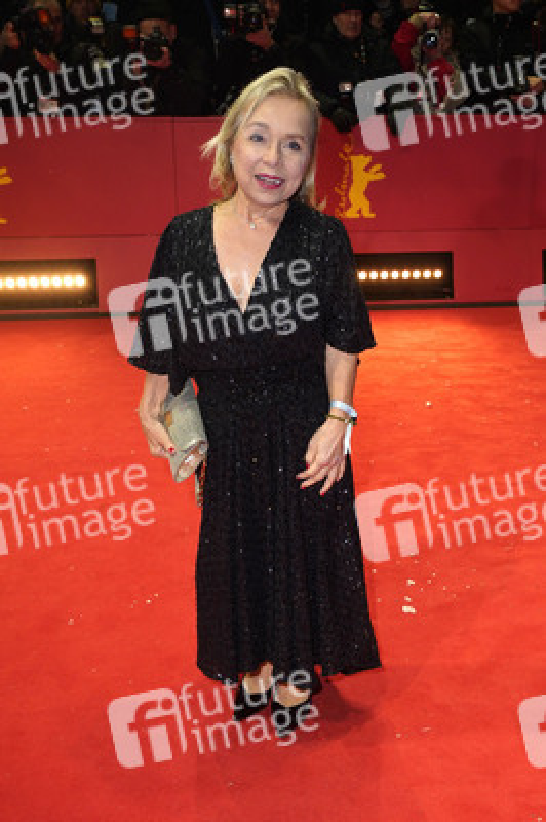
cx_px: 273
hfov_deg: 36.8
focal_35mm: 36
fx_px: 820
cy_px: 411
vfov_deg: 53.2
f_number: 5.6
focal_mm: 36
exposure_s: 1/160
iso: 800
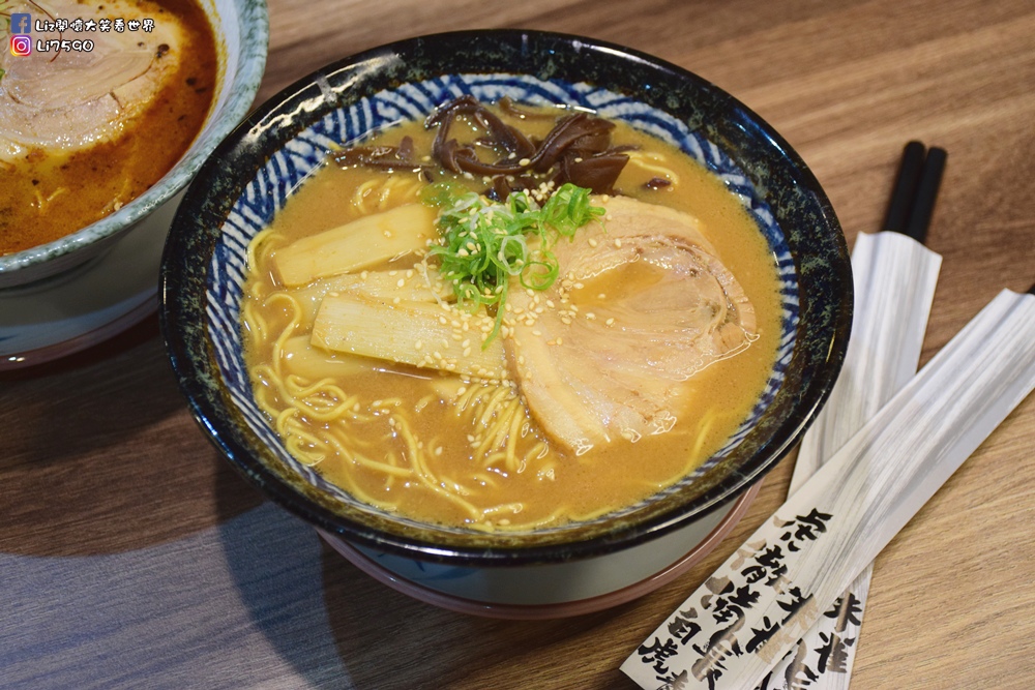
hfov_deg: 33.4
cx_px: 518
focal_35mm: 60
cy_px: 345
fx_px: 1725
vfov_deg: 22.6
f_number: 5
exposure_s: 1/100
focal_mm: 40
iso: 1600
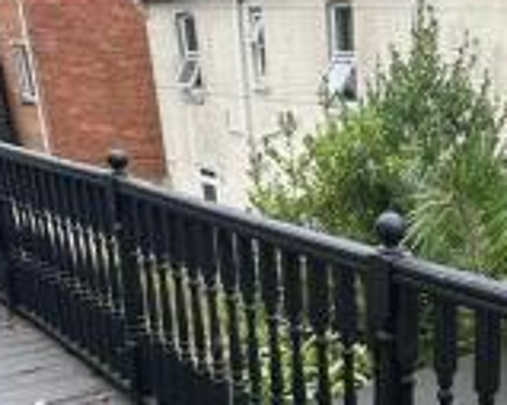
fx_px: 750
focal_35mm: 50
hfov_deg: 33.5
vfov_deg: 29.3
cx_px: 531
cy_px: 343
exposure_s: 1/99
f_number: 2.2
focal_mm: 2.22
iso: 64
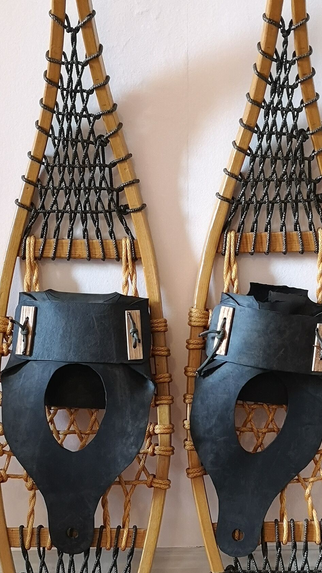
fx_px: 972
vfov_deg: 32.6
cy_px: 376
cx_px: 166
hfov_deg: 18.8
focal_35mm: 64
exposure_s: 1/33.3
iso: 320
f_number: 1.8
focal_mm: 3.95
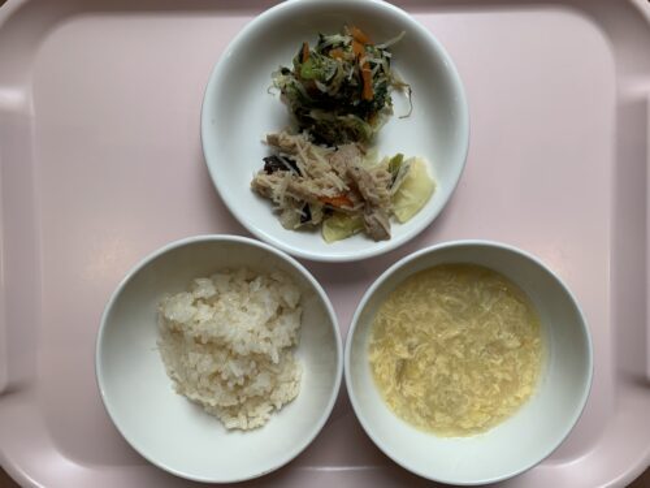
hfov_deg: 67.3
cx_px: 325
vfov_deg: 53.1
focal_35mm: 26
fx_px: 488
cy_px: 244
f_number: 1.8
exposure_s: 1/122
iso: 25
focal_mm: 4.25
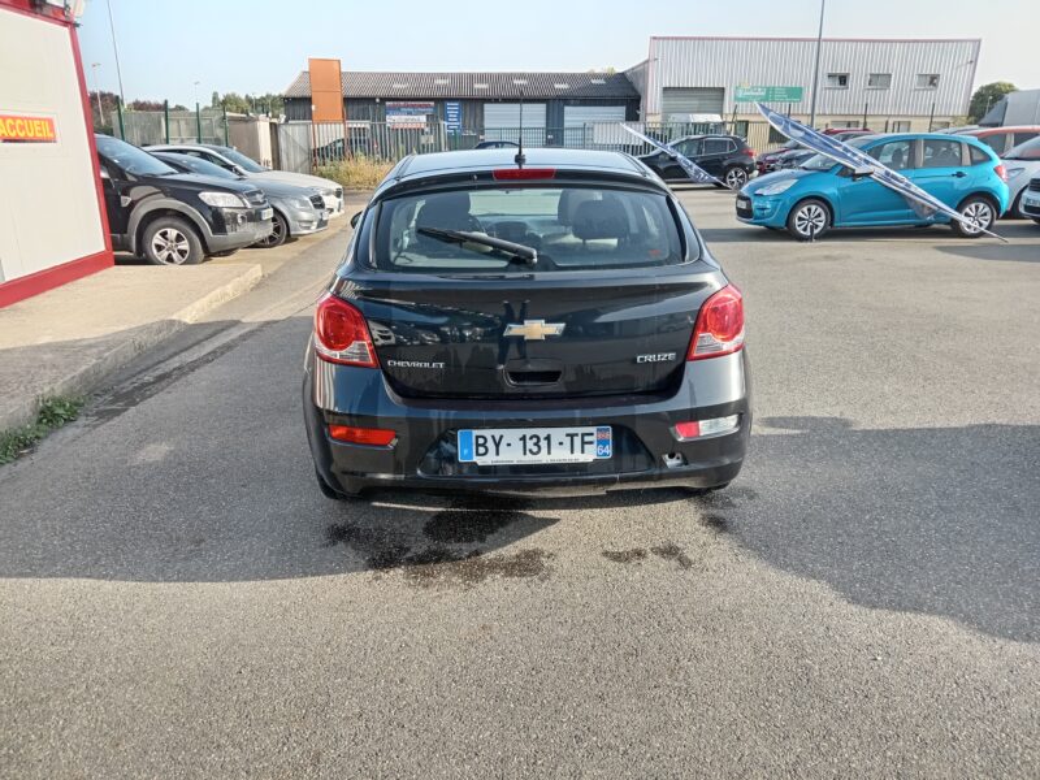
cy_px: 390
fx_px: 751
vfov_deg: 54.9
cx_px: 520
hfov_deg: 69.4
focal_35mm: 25
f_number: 1.8
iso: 103
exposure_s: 1/144
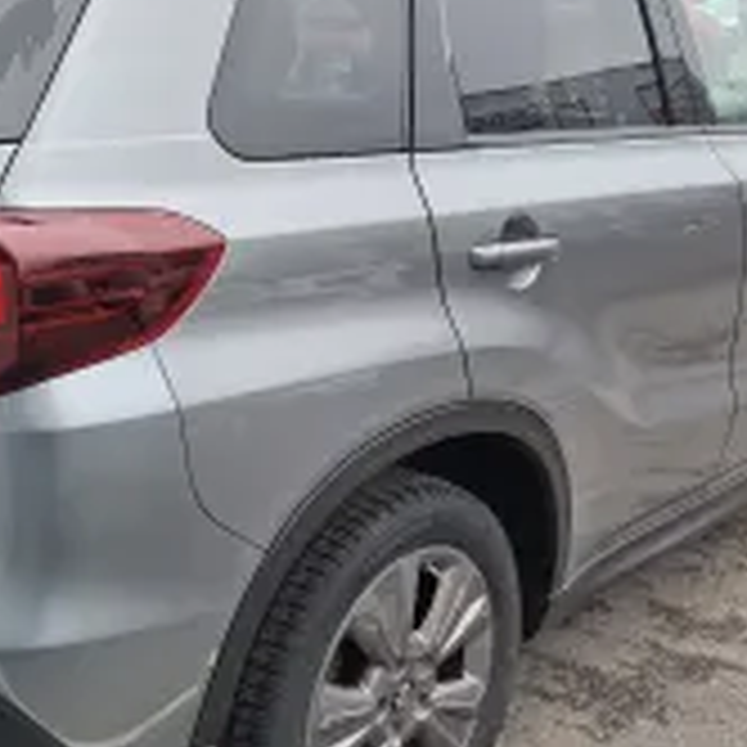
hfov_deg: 35.1
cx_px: 270
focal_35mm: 48
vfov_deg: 35.3
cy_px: 356
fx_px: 1172
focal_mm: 4.69
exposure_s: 1/163
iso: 32
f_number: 1.8
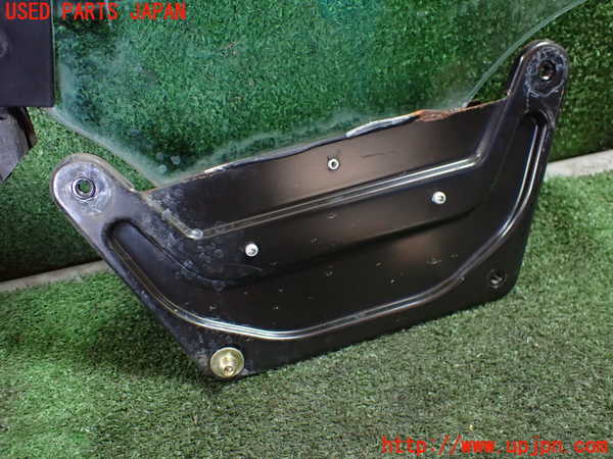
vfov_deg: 46.8
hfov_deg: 60.0
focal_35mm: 30
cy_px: 230
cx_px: 306
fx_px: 531
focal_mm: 5.4
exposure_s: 1/60
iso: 800
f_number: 2.3
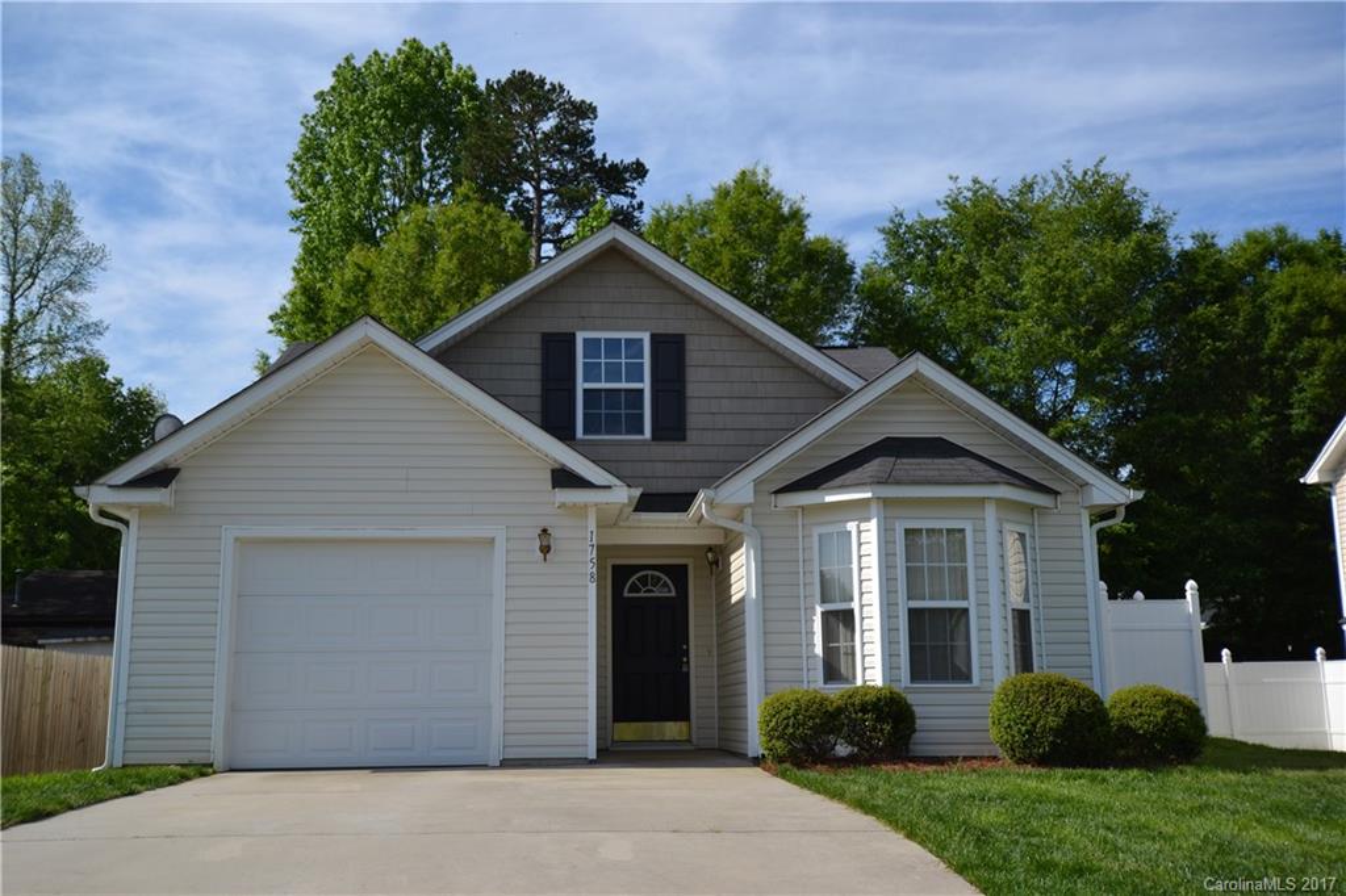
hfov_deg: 53.1
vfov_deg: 36.8
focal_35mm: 36
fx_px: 1345
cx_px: 673
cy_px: 448
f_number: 8
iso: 100
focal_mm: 24
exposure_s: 1/250
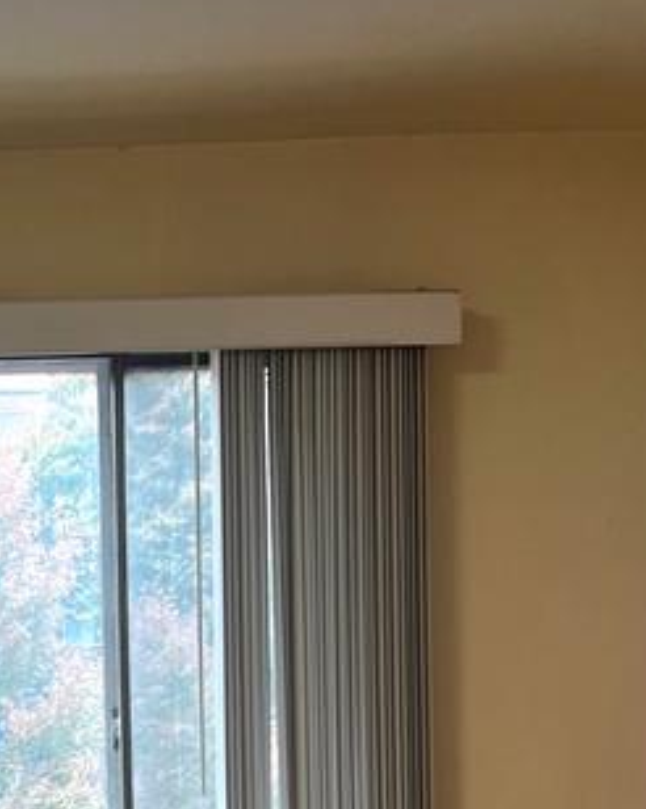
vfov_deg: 20.7
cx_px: -310
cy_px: 843
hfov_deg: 15.9
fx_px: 2129
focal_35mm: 89
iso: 64
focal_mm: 5.7
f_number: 1.5
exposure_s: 1/120
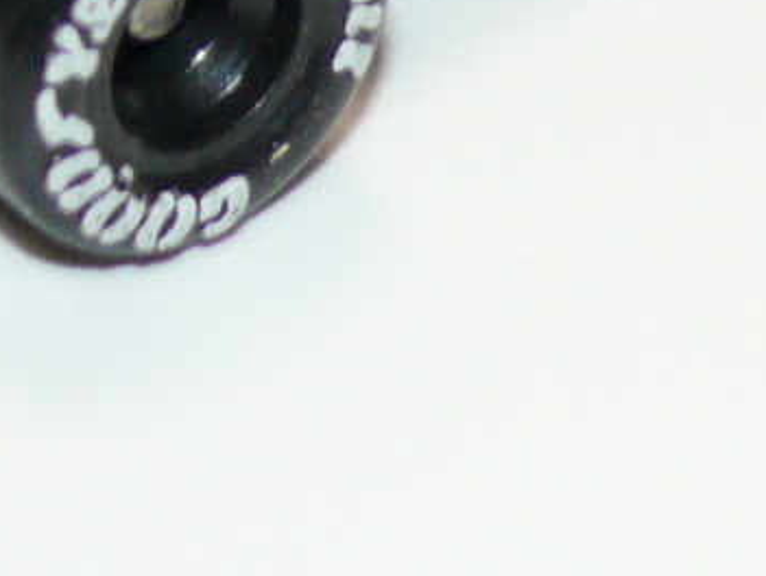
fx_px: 7465
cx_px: 465
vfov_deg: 4.4
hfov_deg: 5.9
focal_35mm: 337
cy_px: -591
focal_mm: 11.3
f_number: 4
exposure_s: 1/30
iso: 100
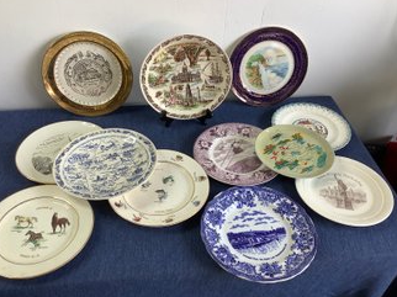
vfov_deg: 42.9
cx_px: 188
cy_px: 142
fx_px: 378
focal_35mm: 33
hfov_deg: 55.4
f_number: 2.4
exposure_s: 1/50
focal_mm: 3.3
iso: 50
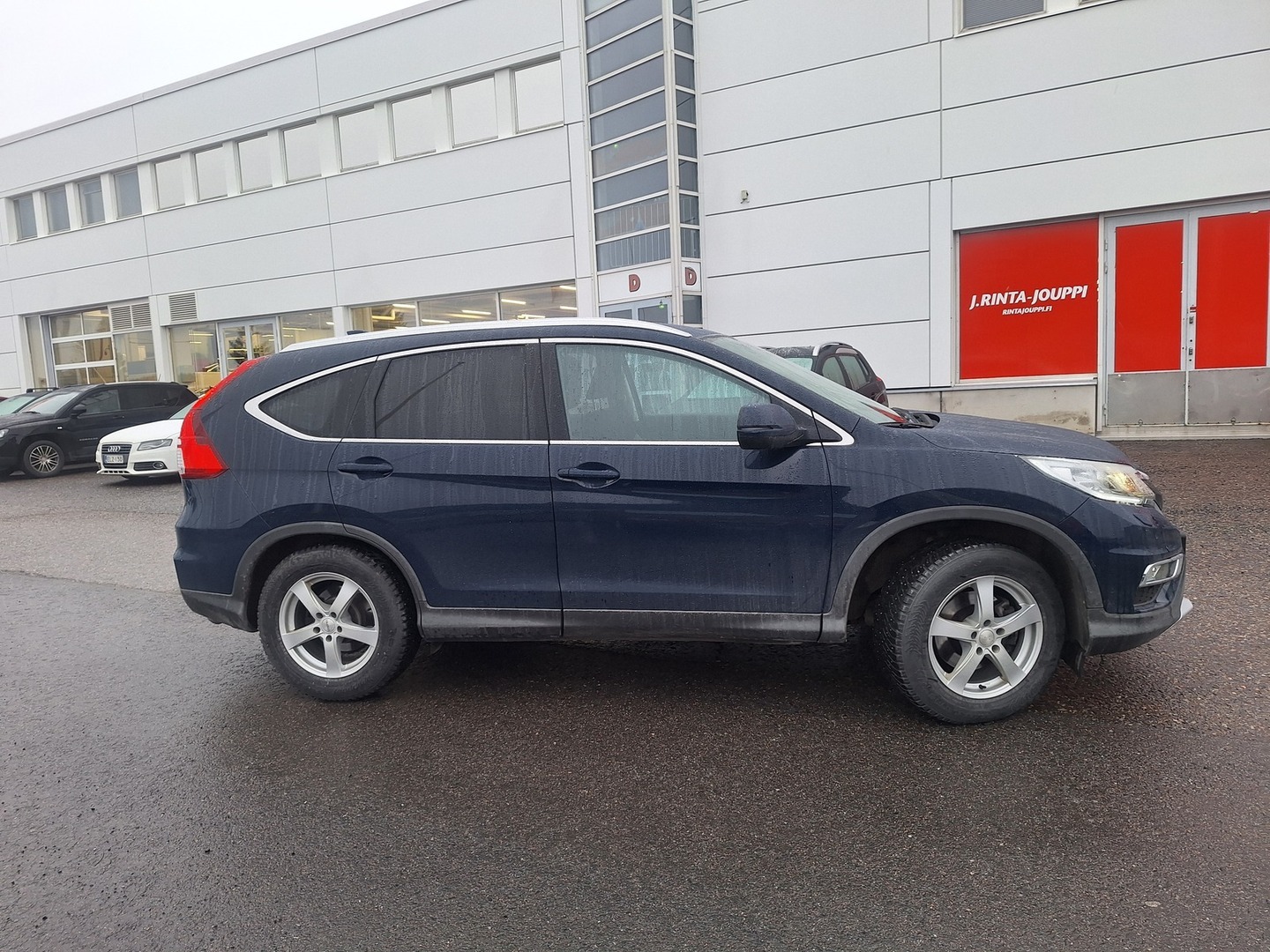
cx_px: 635
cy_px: 476
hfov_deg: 73.9
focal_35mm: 23
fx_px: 844
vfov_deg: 58.9
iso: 40
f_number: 1.8
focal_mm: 5.54
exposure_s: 1/50
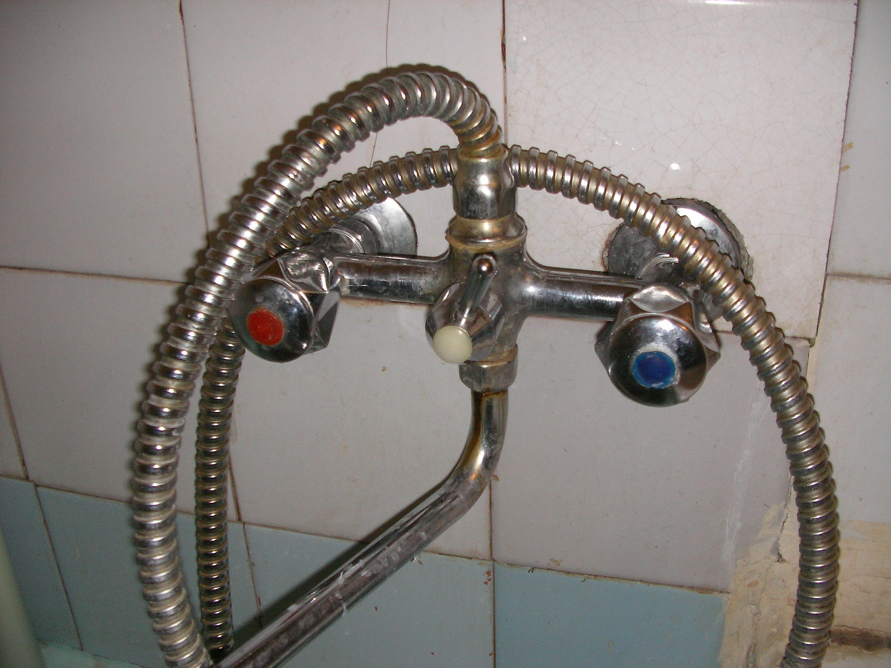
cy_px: 334
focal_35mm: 38
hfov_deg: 49.0
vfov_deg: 37.7
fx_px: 978
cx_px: 446
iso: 100
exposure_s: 1/40
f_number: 3.5
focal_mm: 6.3
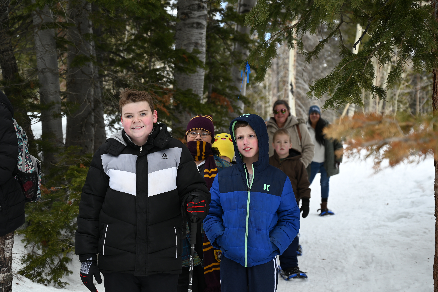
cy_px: 146
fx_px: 730
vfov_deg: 22.6
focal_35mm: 60
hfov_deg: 33.4
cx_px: 219
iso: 100
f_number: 4.5
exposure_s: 1/320
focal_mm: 60
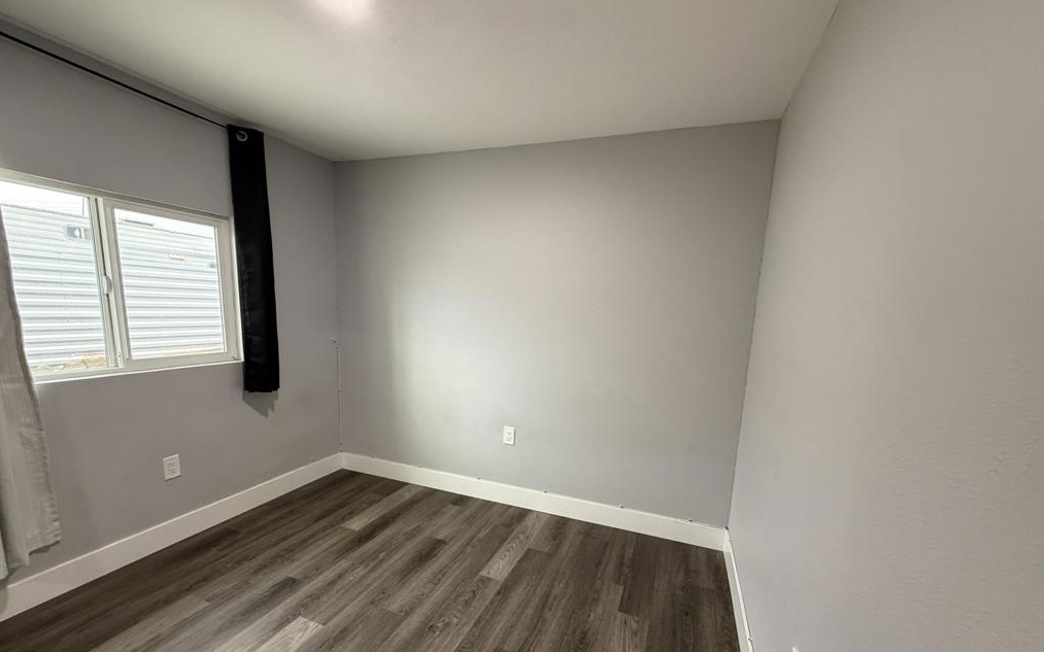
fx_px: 427
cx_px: 526
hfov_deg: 101.5
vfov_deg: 74.3
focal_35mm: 15
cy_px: 378
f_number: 2.2
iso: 250
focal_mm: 2.22
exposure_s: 1/60
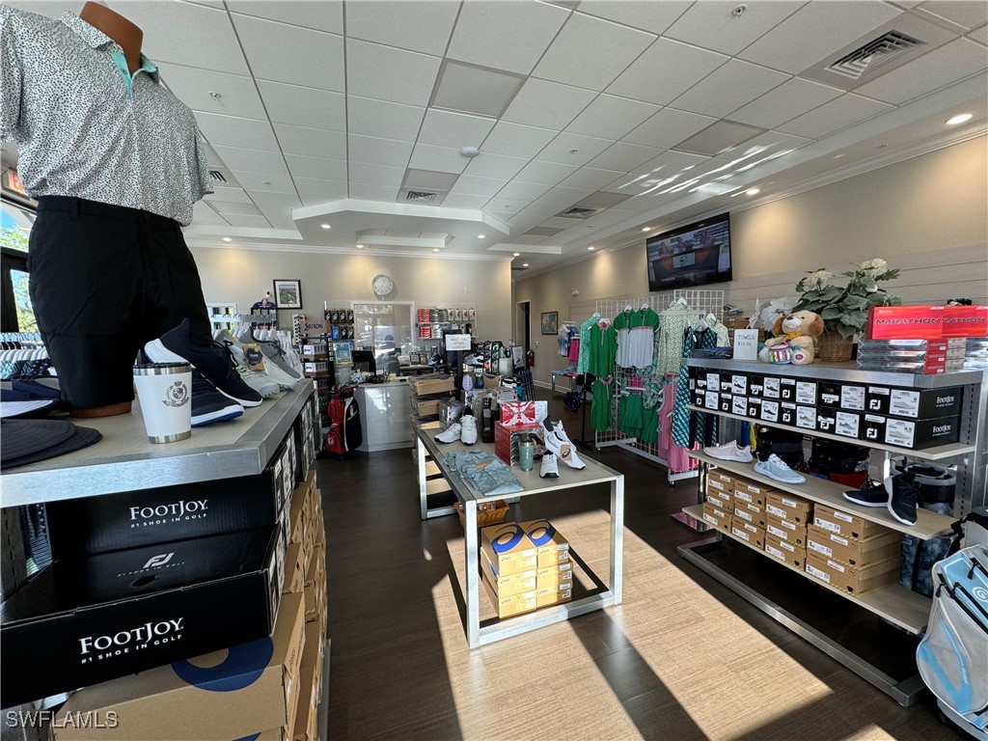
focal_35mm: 14
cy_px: 370
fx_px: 400
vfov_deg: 85.7
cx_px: 494
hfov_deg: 102.1
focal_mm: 2.22
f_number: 2.2
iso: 100
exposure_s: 1/99
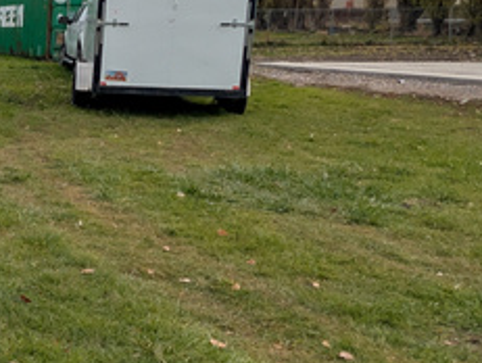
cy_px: 152
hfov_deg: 27.2
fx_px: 739
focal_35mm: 53
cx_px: -213
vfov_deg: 27.6
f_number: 1.7
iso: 39
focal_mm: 2.02
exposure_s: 1/2882
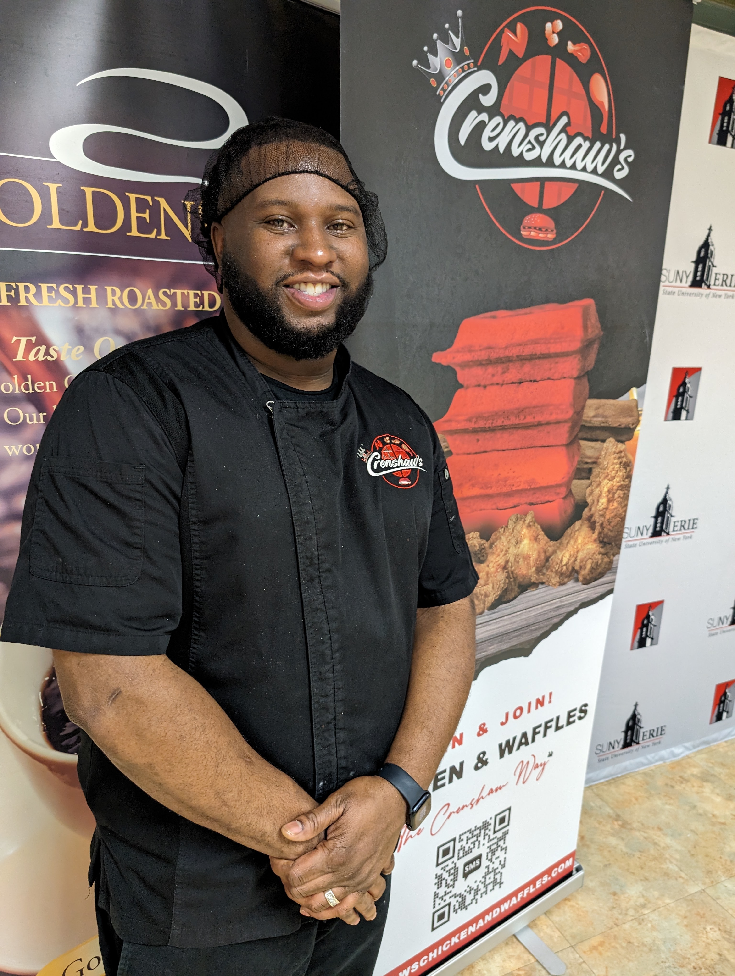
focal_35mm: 24
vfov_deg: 71.5
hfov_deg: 56.9
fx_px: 678
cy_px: 488
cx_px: 368
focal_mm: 6.9
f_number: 1.68
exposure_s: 1/40
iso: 244
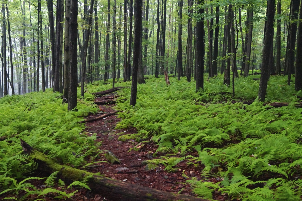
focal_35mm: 40
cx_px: 152
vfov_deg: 33.4
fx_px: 335
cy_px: 106
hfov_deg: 48.5
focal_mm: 24
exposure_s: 1/15
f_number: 4
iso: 3200
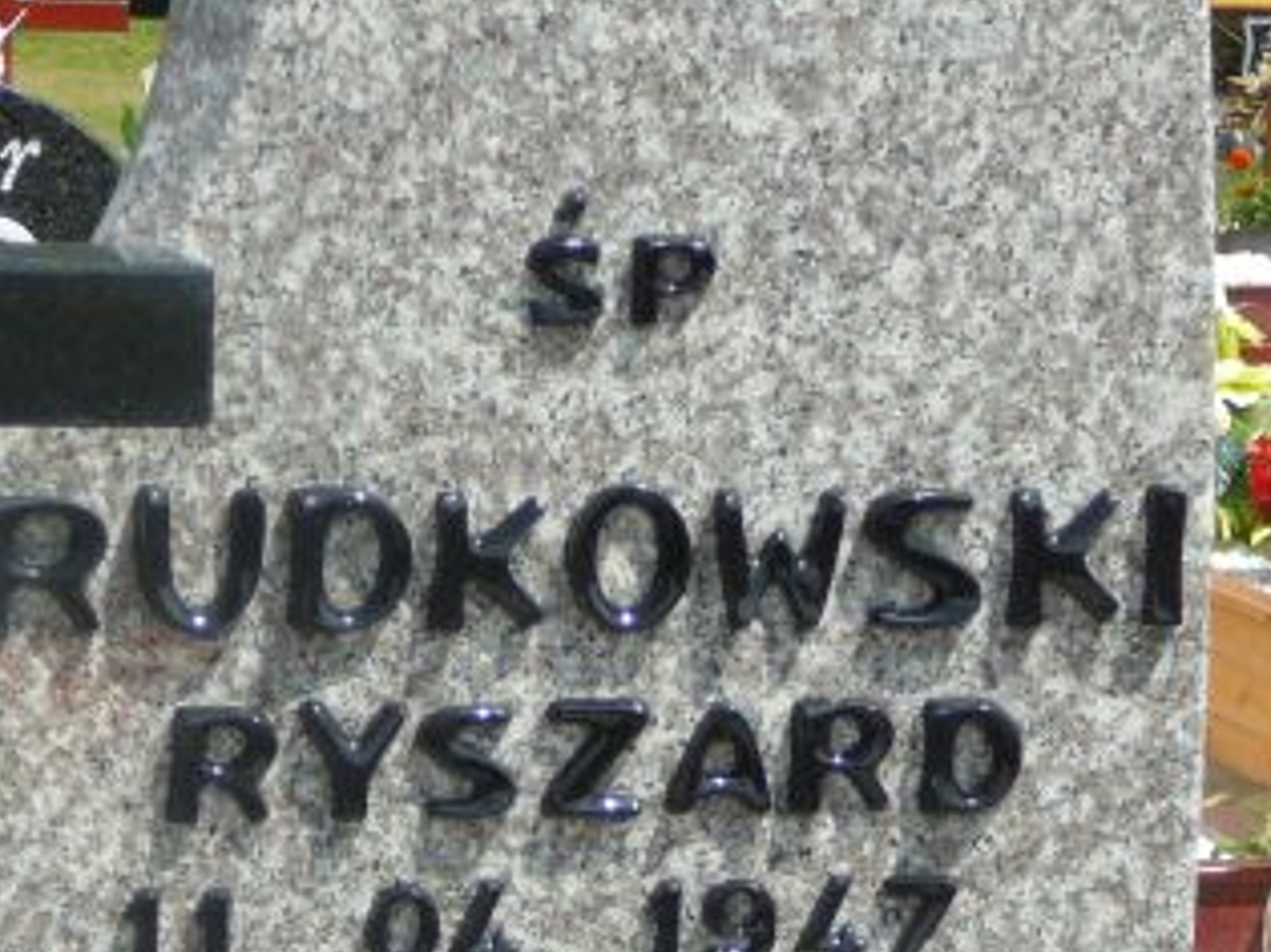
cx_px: 444
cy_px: 916
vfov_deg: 8.3
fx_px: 6496
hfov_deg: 11.2
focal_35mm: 177
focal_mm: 13
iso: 80
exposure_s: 1/640
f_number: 3.8
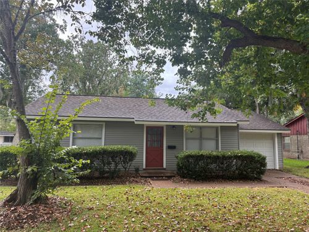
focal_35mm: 26
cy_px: 116
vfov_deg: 53.1
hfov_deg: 67.3
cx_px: 154
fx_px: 232
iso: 50
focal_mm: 5.96
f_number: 1.6
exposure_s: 1/408
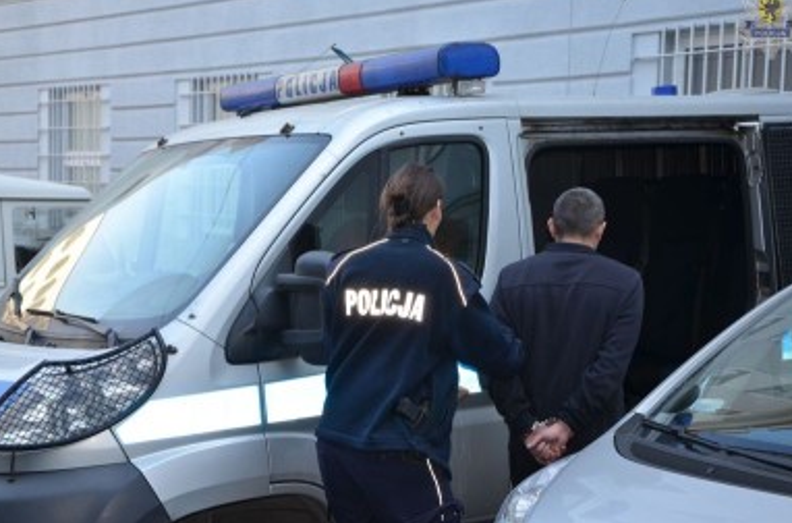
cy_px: 251
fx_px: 1447
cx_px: 402
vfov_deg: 20.5
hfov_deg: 30.6
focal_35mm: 66
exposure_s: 1/125
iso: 250
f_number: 4.8
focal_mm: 42
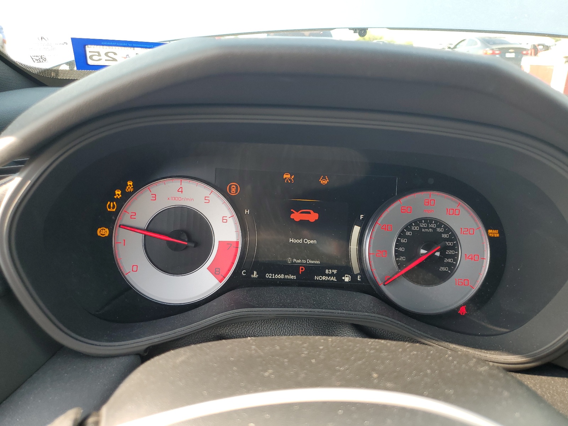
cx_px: 284
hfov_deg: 67.3
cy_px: 213
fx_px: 427
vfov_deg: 53.1
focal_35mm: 26
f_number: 1.5
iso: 50
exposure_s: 1/204
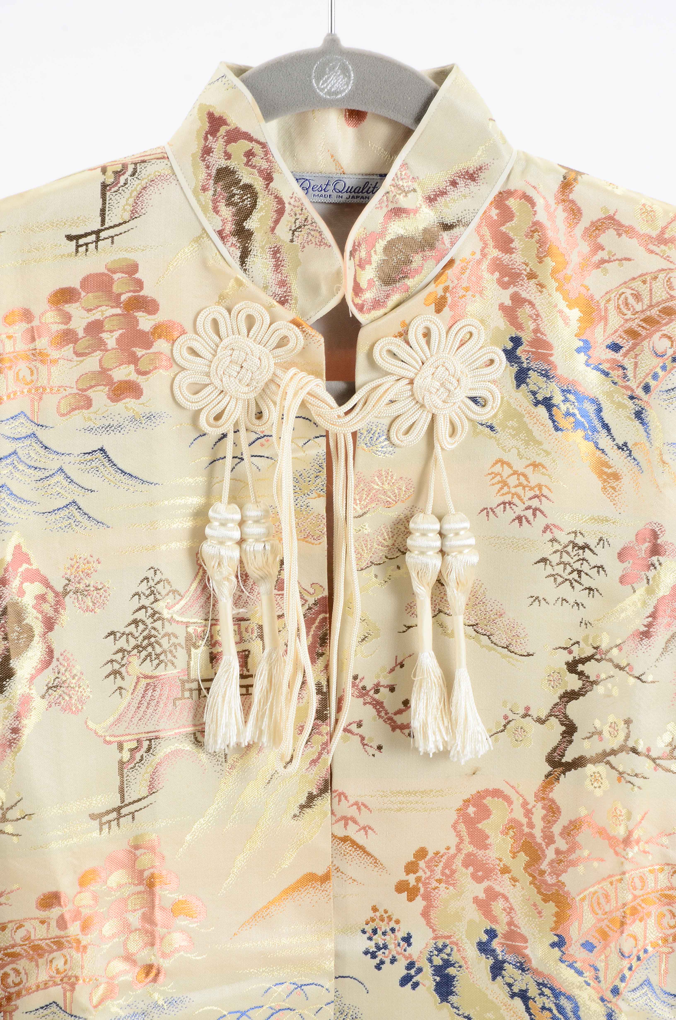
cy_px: 510
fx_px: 4456
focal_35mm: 158
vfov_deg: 13.1
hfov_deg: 8.7
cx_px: 338
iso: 400
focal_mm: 105
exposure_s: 1/80
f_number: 13
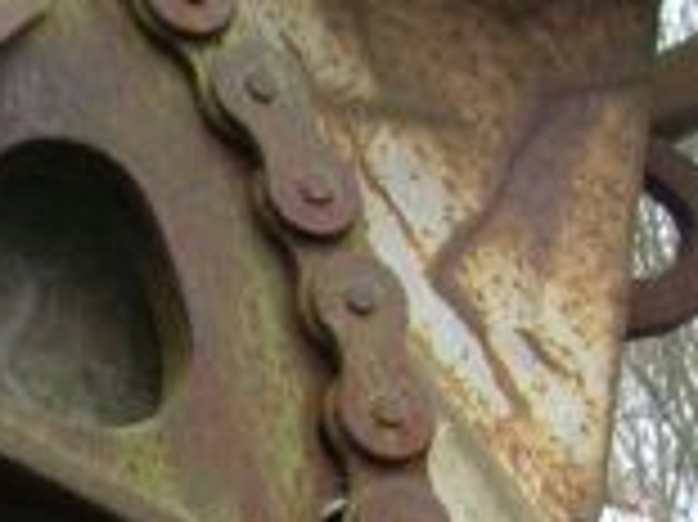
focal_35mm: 176
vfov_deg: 8.2
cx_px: -387
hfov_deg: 10.8
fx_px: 3546
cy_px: 882
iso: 50
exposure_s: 1/28.5
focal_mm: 5.7
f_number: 4.9
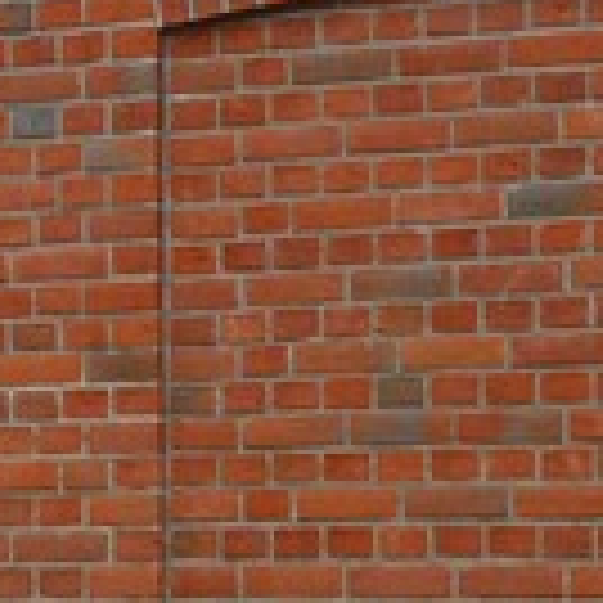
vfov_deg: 8.8
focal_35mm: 198
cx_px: -616
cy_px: 414
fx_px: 3902
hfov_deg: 8.4
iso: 100
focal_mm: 8.5
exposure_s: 1/125
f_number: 2.8
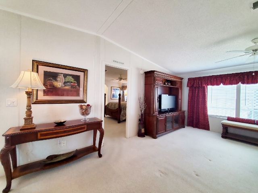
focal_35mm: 13
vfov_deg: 89.9
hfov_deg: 106.2
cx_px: 129
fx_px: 97
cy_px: 96
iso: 160
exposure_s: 1/60
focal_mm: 1.8
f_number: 2.2
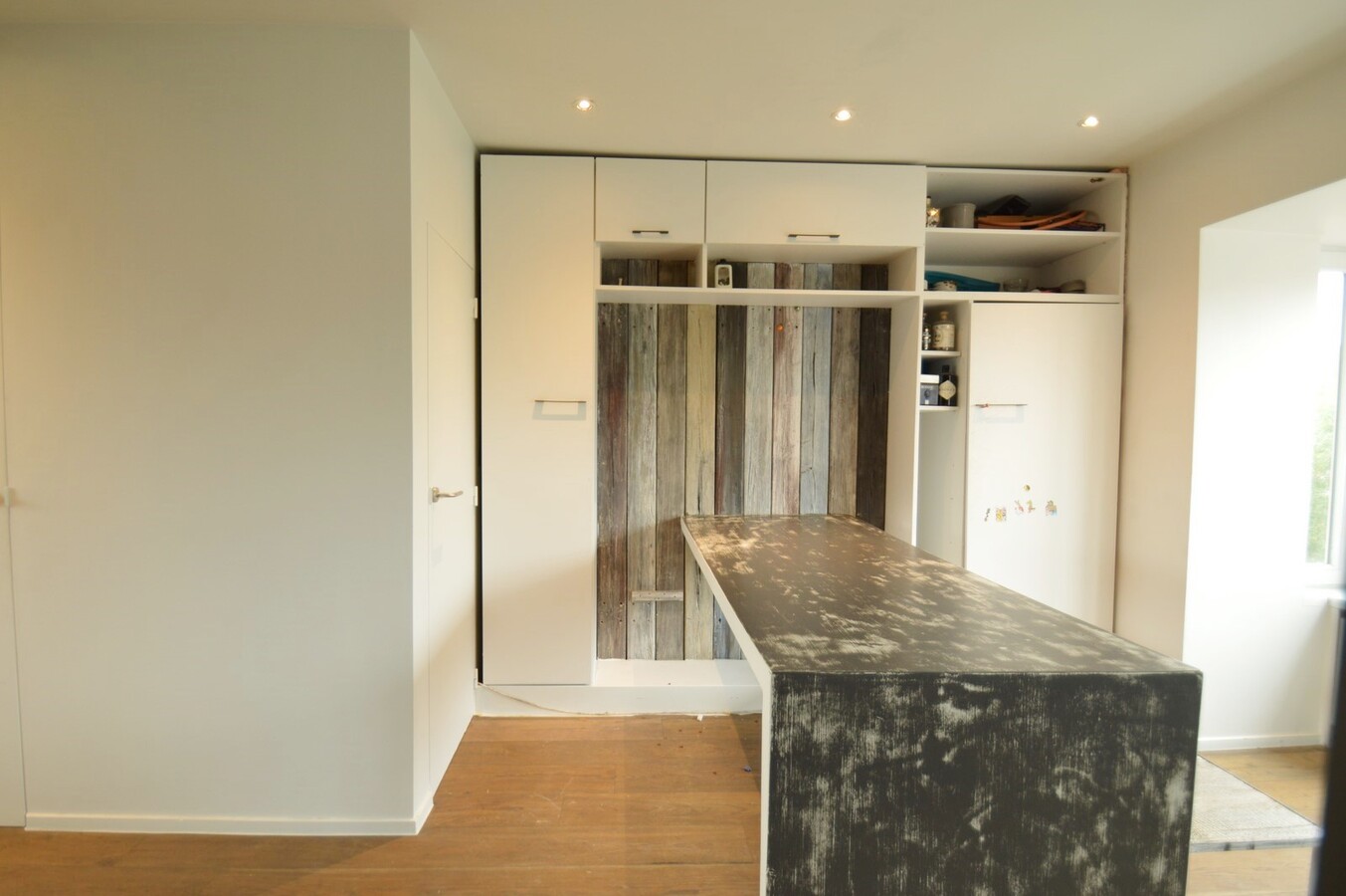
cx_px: 673
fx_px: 616
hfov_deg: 95.0
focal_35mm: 16
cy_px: 448
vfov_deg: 72.0
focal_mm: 11
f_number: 3.5
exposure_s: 1/25
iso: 400
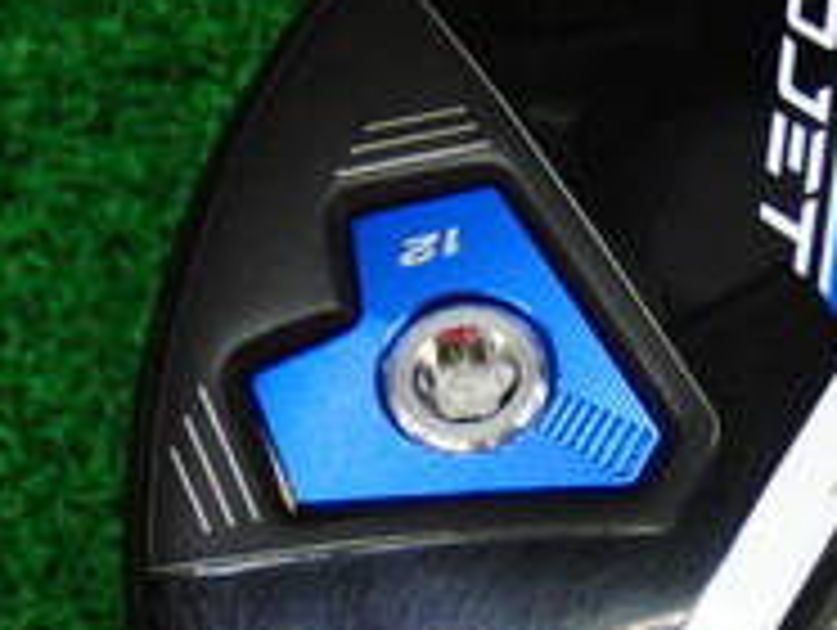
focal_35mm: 127
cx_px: 783
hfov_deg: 15.3
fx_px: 3075
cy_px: 590
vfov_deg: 11.6
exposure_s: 1/80
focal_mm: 6.42
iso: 400
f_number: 3.6
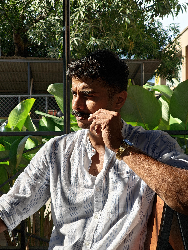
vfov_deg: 40.4
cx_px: 94
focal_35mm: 47
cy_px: 125
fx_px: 340
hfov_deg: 30.9
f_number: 2
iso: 50
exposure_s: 1/579
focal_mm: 7.1
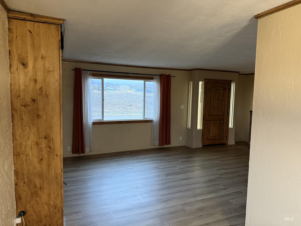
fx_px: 209
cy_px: 113
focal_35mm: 24
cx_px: 150
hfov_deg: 71.6
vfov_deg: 56.8
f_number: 1.78
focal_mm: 6.76
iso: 320
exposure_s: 1/60
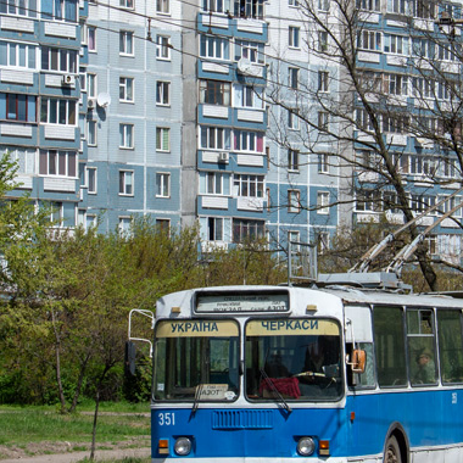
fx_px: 2436
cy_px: 141
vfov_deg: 10.8
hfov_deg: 10.9
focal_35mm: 161
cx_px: 190
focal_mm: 40
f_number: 10
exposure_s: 1/800
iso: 100
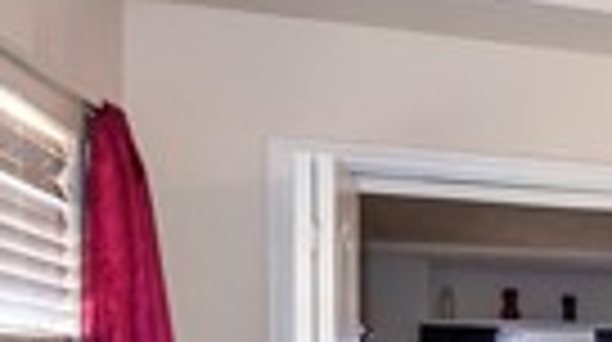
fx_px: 1199
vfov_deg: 15.8
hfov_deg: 18.7
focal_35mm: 74
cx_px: 1215
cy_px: 376
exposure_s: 1/60
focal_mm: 10
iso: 400
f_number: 5.6
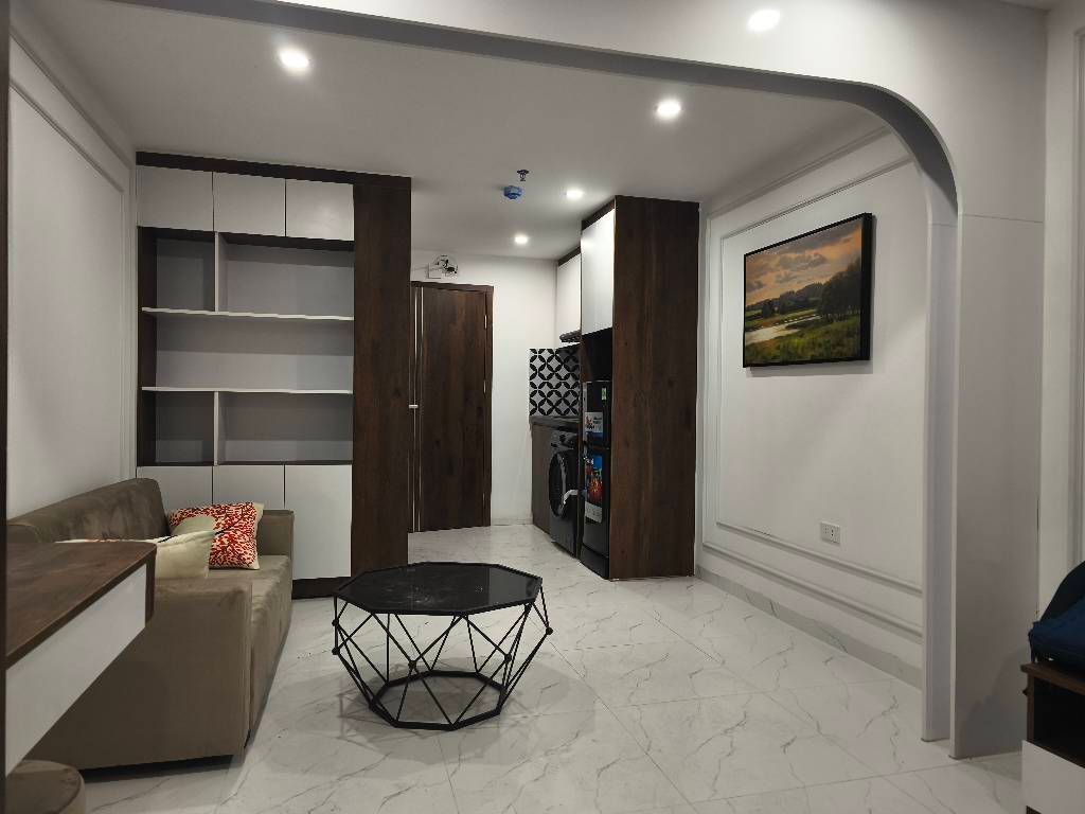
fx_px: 721
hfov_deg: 73.9
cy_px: 407
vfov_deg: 58.9
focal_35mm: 23
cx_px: 542
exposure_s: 1/99.9
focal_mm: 5.35
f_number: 1.7
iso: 400
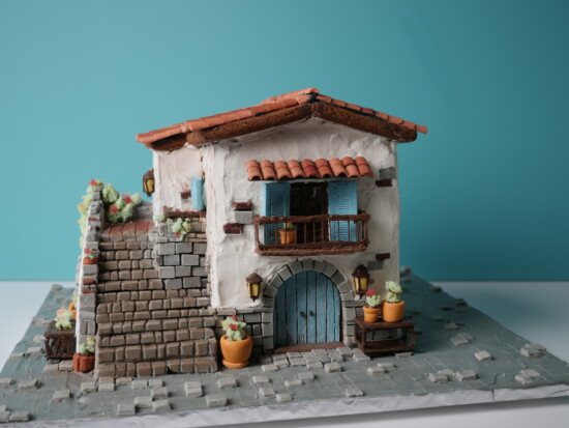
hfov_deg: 42.9
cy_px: 214
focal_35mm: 44
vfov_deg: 32.9
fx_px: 724
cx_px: 284
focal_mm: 22
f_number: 2.8
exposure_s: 1/50
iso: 200
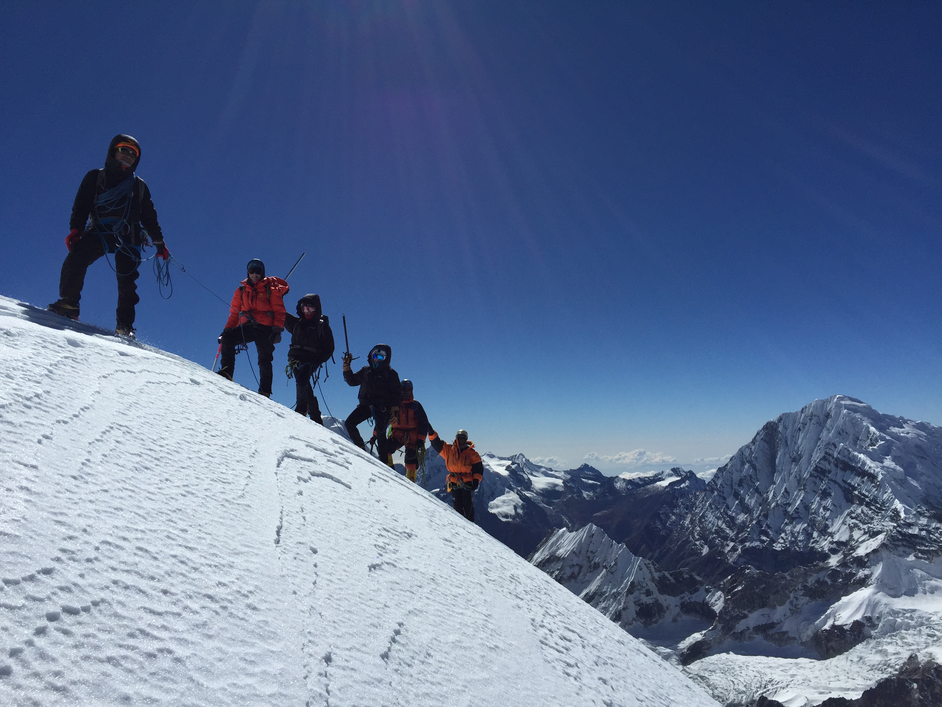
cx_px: 471
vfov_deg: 48.2
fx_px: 789
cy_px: 354
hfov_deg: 61.7
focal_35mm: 29
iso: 32
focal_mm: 4.15
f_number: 2.2
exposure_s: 1/9901
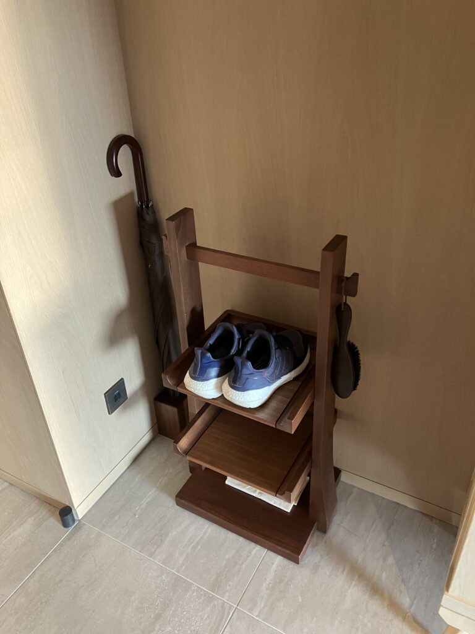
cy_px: 317
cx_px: 238
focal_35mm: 28
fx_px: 512
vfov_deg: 63.4
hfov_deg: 49.7
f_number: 1.8
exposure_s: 1/50
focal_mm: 3.99
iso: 250
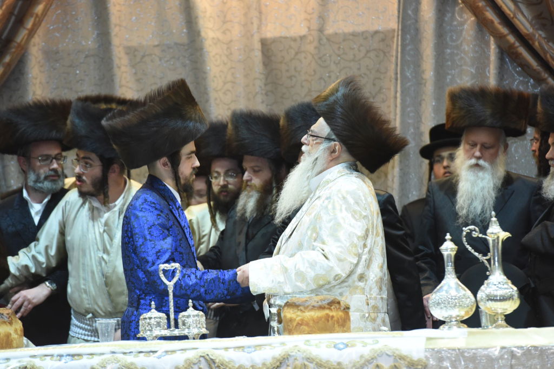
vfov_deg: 6.9
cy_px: 184
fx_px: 3078
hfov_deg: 10.3
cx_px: 277
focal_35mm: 200
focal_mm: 200
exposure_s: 1/125
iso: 2500
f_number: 4.5
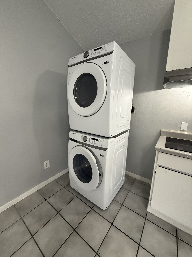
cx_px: 96
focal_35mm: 14
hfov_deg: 85.7
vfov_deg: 102.1
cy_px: 128
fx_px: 104
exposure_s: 1/60
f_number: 2.2
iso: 200
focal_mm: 2.22
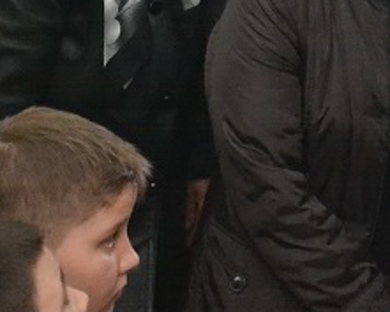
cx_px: 478
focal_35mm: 245
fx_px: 2829
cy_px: -388
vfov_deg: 6.1
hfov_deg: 7.8
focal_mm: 32
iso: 3200
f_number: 4.2
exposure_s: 1/80
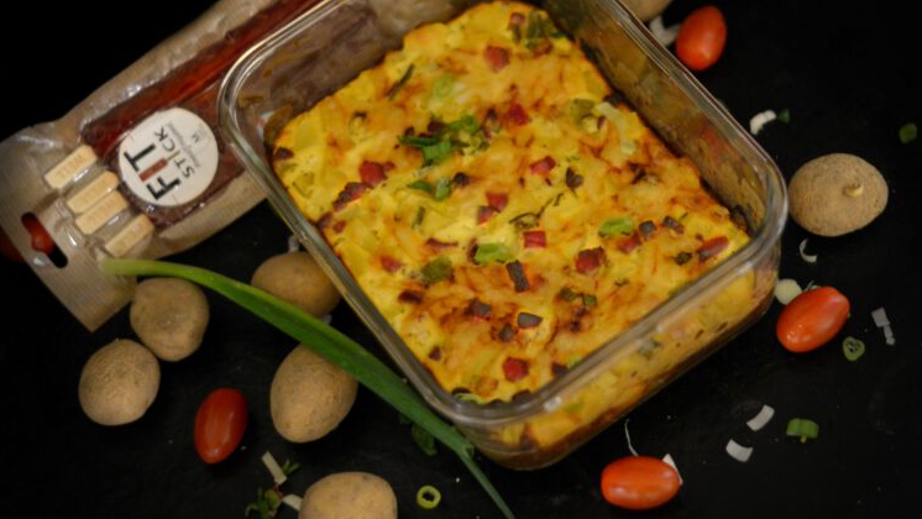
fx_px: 1932
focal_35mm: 79
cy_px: 219
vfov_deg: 15.3
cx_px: 460
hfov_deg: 26.8
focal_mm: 50
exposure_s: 1/80
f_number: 1.8
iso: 1000
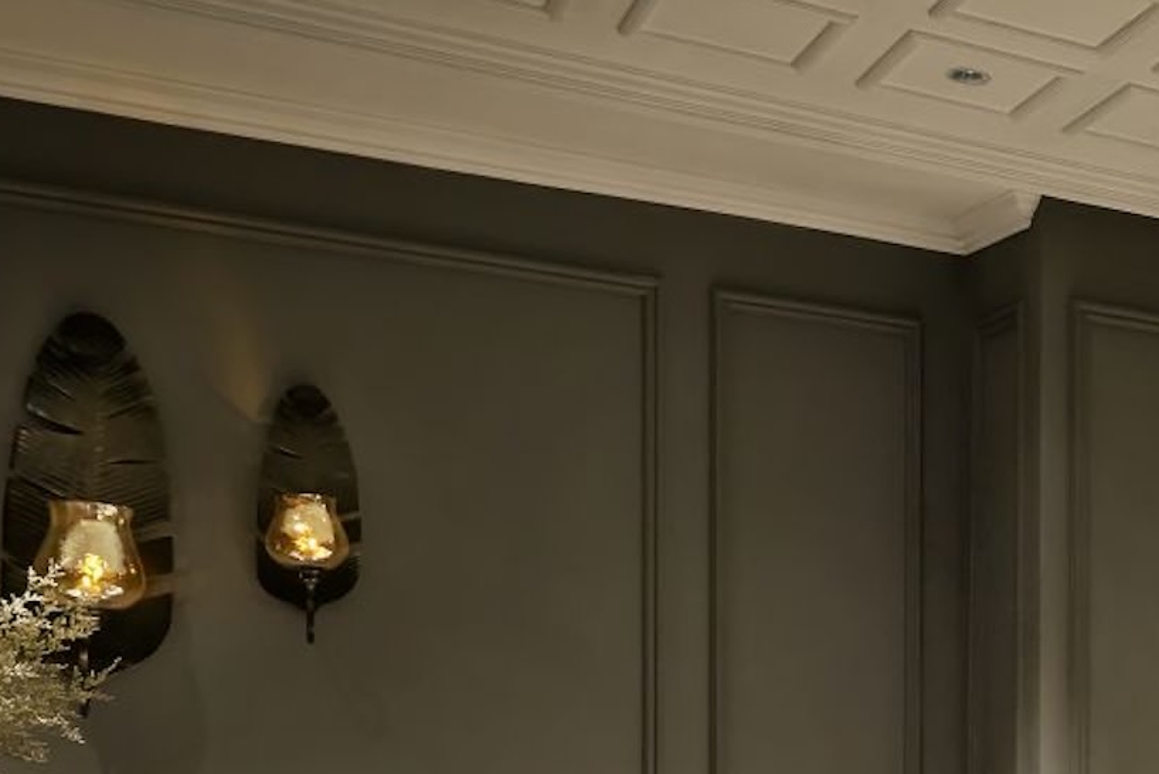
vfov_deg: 23.4
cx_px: 1420
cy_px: 817
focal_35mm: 55
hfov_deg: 30.3
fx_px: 1771
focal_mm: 15
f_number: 6.3
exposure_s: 1/5
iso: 800
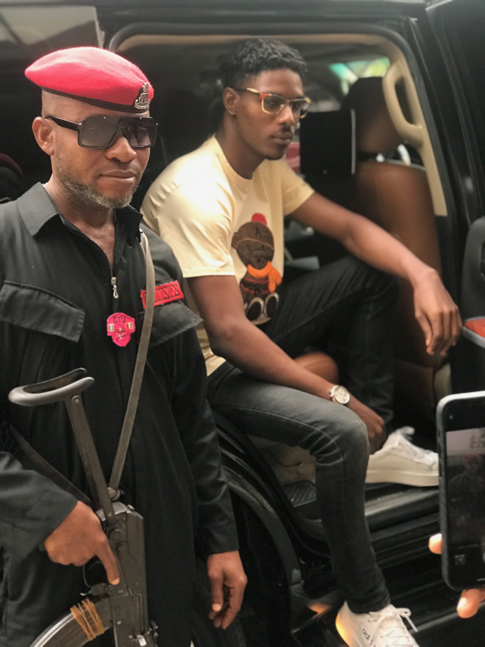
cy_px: 324
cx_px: 242
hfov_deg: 25.7
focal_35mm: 57
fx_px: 1065
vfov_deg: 33.8
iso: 125
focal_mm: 6.6
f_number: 2.8
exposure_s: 1/50
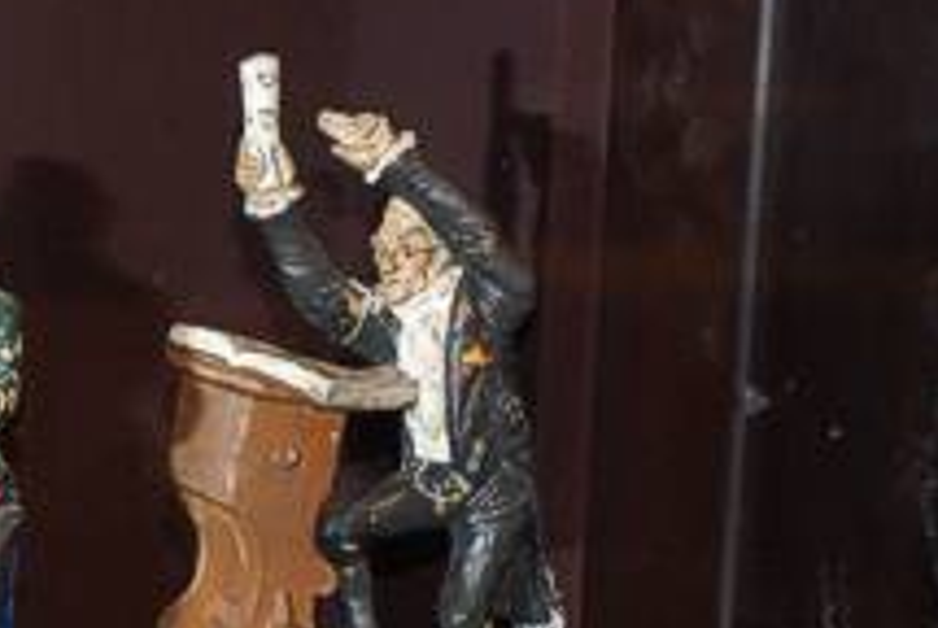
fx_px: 4495
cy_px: 397
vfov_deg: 8.0
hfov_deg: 11.6
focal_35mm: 172
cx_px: -253
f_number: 5.6
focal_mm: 45
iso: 800
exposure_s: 1/60
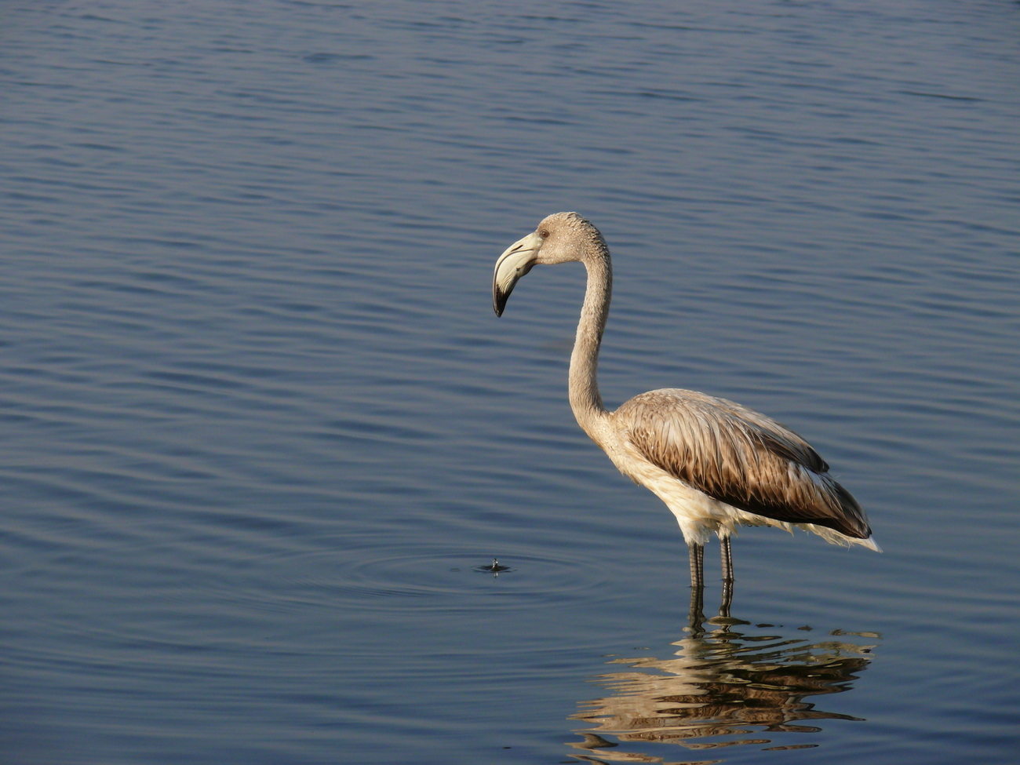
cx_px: 510
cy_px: 382
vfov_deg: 6.4
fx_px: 6807
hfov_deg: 8.6
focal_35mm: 231
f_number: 5.6
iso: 100
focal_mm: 48.9
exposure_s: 1/640
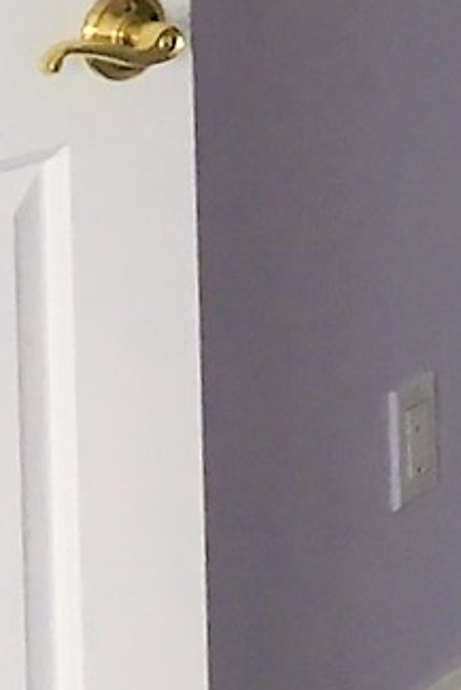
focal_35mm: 181
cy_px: -533
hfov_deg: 7.0
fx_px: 3473
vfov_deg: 10.7
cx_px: 1267
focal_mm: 4.15
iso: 50
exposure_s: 1/30
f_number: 2.2
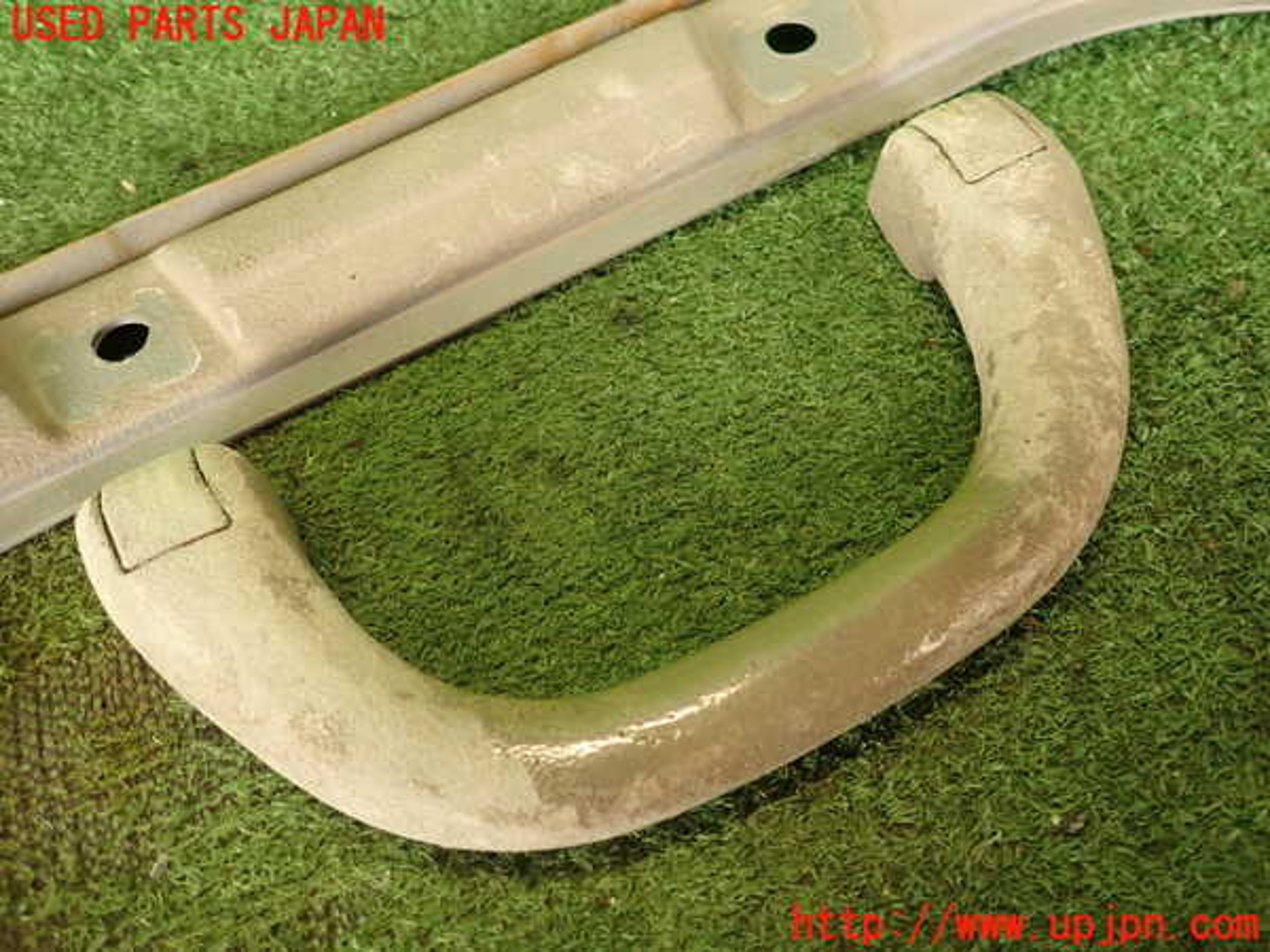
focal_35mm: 25
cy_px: 476
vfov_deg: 54.9
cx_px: 635
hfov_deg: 69.4
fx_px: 917
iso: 200
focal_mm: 4.5
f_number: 2
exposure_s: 1/50
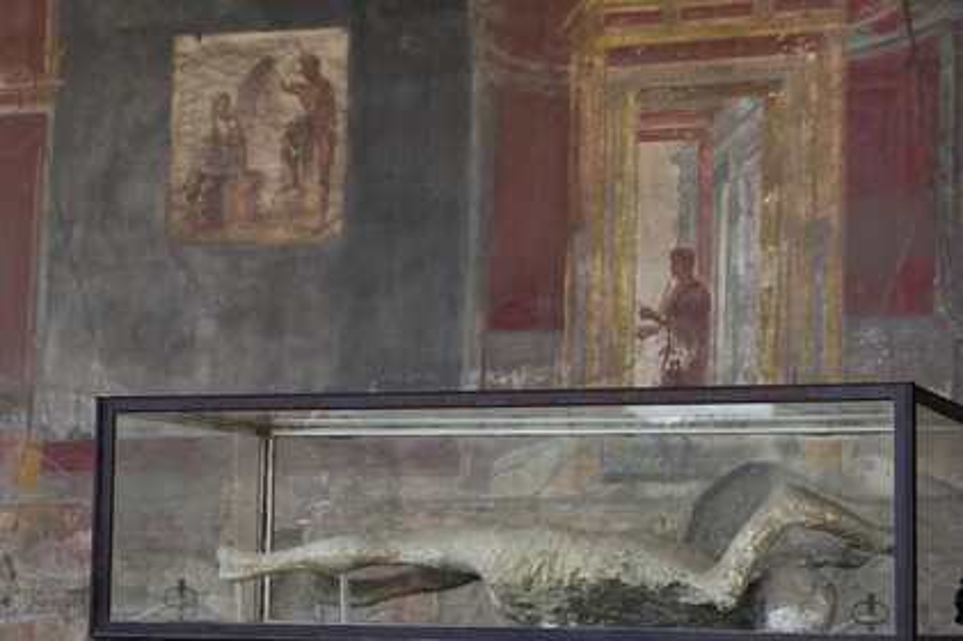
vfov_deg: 14.7
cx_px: 482
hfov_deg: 21.9
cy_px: 320
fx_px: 2486
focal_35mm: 93
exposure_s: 1/125
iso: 100
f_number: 4.8
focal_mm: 62
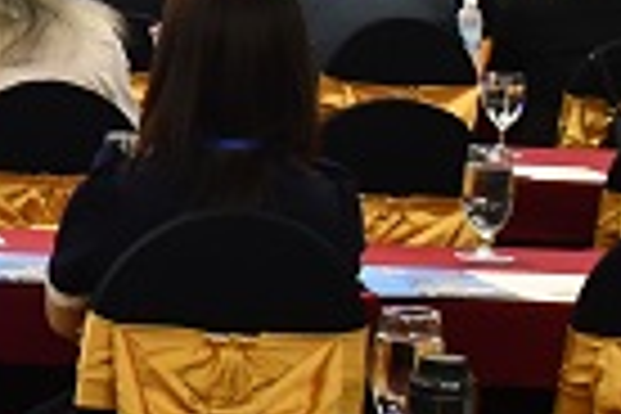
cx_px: -590
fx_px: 3363
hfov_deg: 9.9
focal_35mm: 195
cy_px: -104
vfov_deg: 7.0
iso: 2500
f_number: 9
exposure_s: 1/50
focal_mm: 30
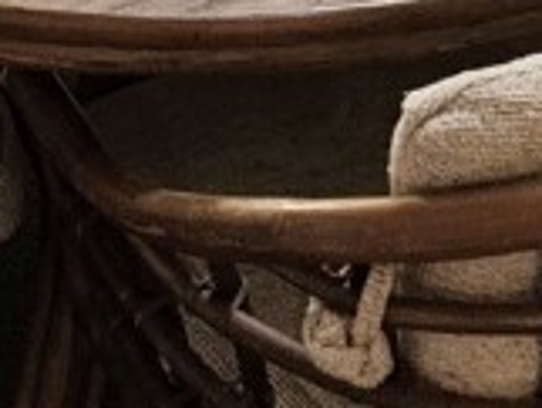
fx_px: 2288
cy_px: -867
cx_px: 114
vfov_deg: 8.4
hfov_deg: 13.4
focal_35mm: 146
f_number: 1.7
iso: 500
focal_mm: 6.3
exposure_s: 1/120
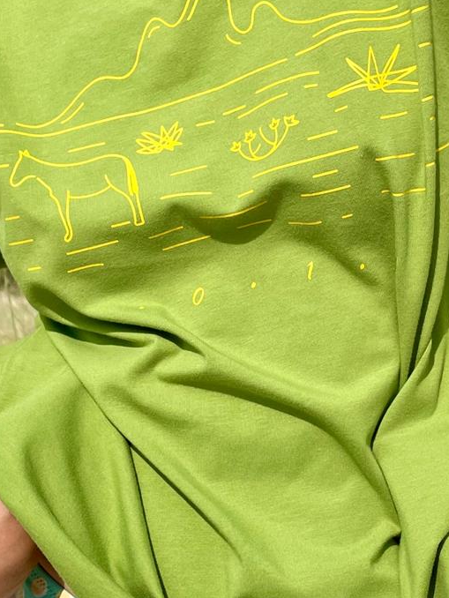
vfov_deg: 40.2
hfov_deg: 30.6
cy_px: 237
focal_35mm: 47
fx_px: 812
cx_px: 316
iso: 32
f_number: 1.6
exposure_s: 1/4831
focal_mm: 4.2
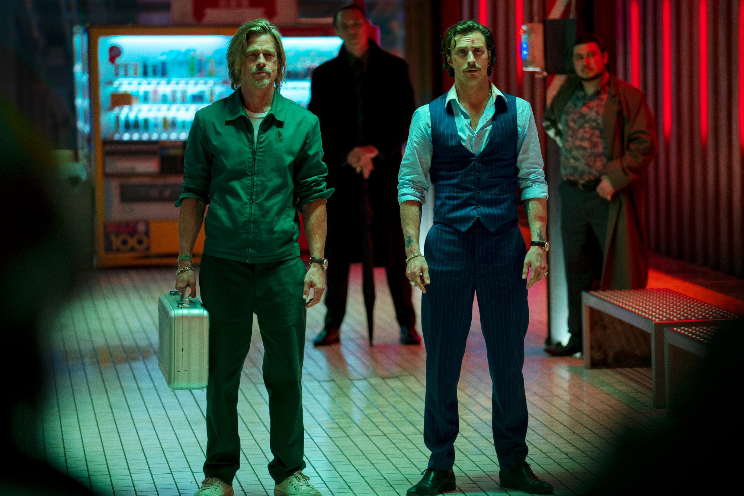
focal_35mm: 154
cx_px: 372
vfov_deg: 8.9
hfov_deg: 13.3
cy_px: 248
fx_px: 3182
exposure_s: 1/200
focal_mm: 154
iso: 1250
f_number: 2.8
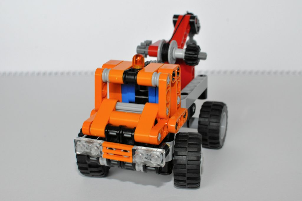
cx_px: 151
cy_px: 100
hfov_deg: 37.9
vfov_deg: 25.7
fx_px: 440
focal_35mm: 52
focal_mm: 35
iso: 1600
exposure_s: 1/20
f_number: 9.5
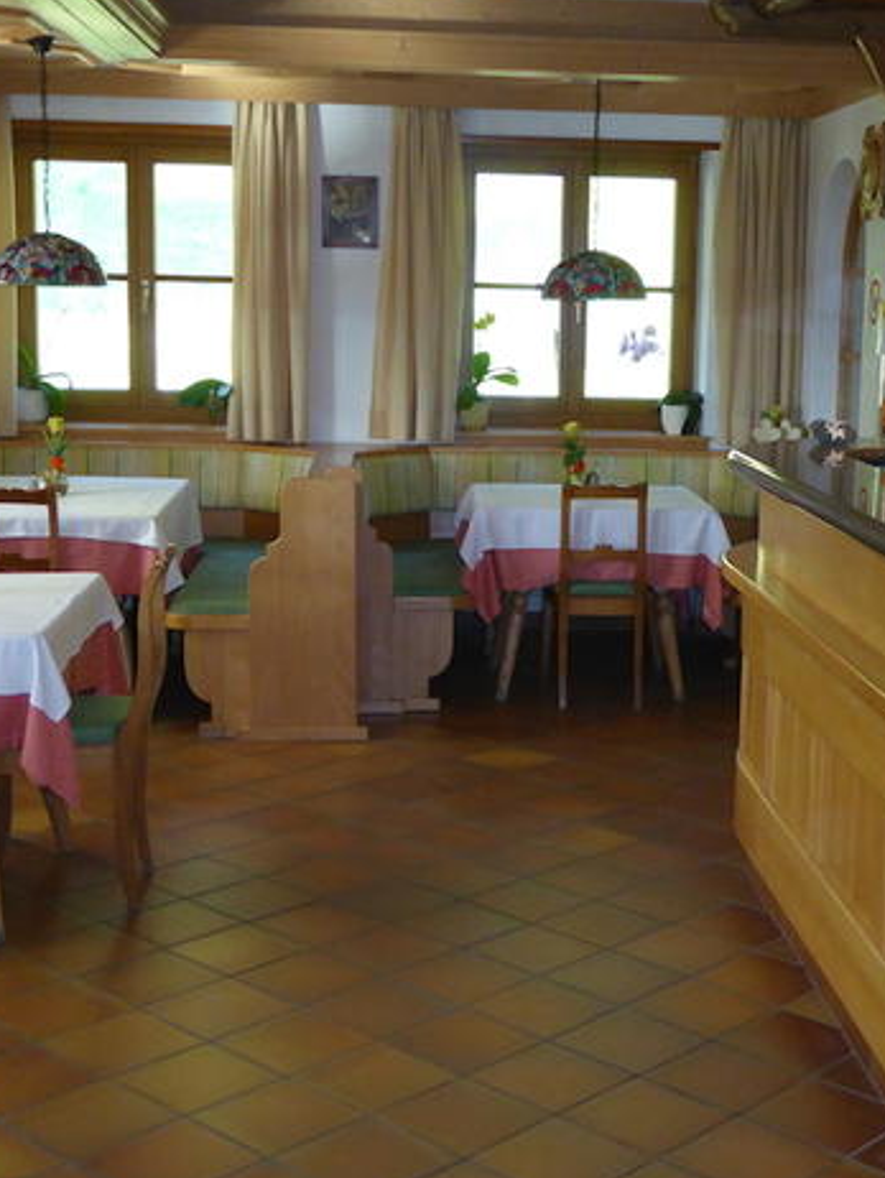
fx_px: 1839
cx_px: 576
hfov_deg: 26.9
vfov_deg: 35.5
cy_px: 574
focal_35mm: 54
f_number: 3.7
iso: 640
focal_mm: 6.7
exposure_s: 1/60
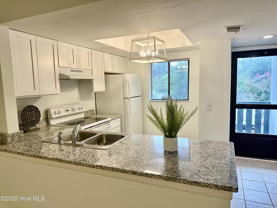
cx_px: 138
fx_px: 192
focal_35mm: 24
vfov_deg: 56.8
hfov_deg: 71.6
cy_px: 104
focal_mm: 6.86
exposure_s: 1/120
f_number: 1.78
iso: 125
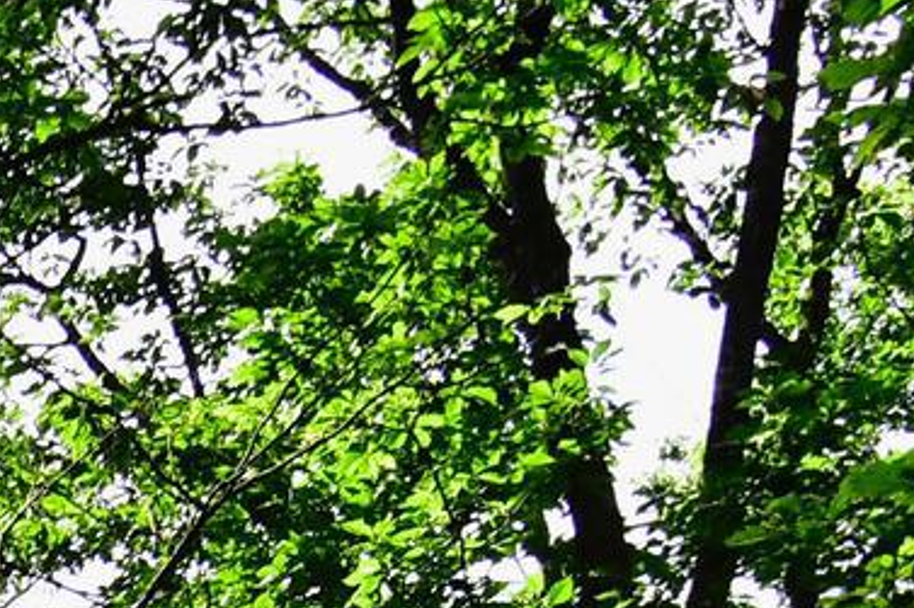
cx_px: -907
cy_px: 1570
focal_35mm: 163
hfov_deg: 11.4
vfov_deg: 7.7
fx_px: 4136
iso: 800
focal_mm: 20
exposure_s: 1/400
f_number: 10
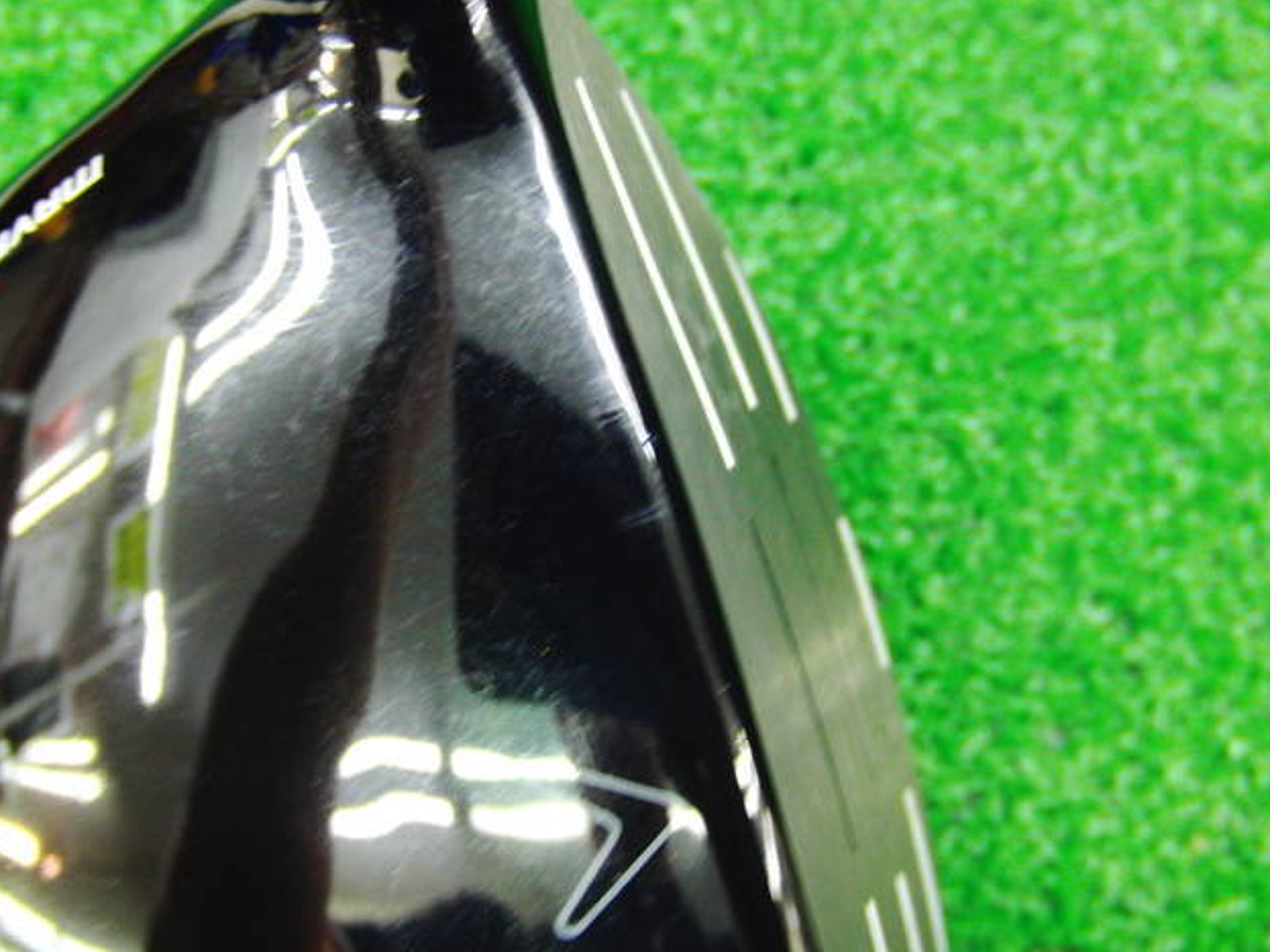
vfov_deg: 37.7
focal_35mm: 38
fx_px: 1394
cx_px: 628
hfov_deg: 49.0
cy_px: 479
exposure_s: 1/13
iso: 400
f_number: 3.6
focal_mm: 6.42
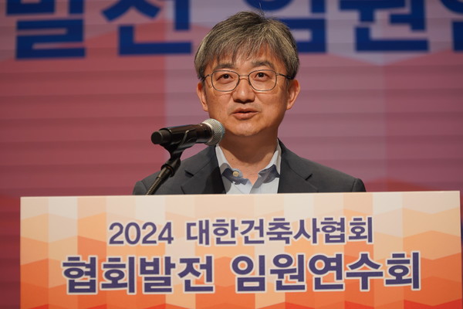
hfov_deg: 15.2
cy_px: 154
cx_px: 232
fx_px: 1736
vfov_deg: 10.2
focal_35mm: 135
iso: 200
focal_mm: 90
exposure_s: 1/160
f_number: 4
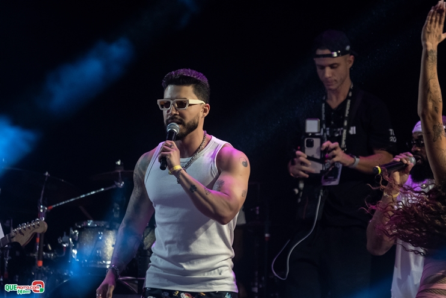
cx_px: 223
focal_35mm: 300
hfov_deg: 6.9
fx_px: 3717
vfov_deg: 4.6
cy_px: 149
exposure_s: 1/500
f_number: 3.2
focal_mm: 200
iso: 2500
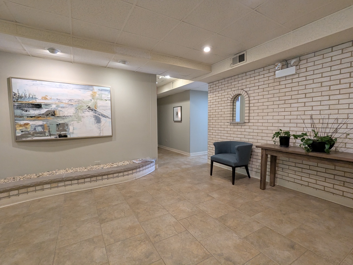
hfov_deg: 94.5
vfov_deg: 78.1
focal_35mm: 16
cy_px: 132
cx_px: 176
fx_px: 163
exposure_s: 1/24
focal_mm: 2.35
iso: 360
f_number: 2.2
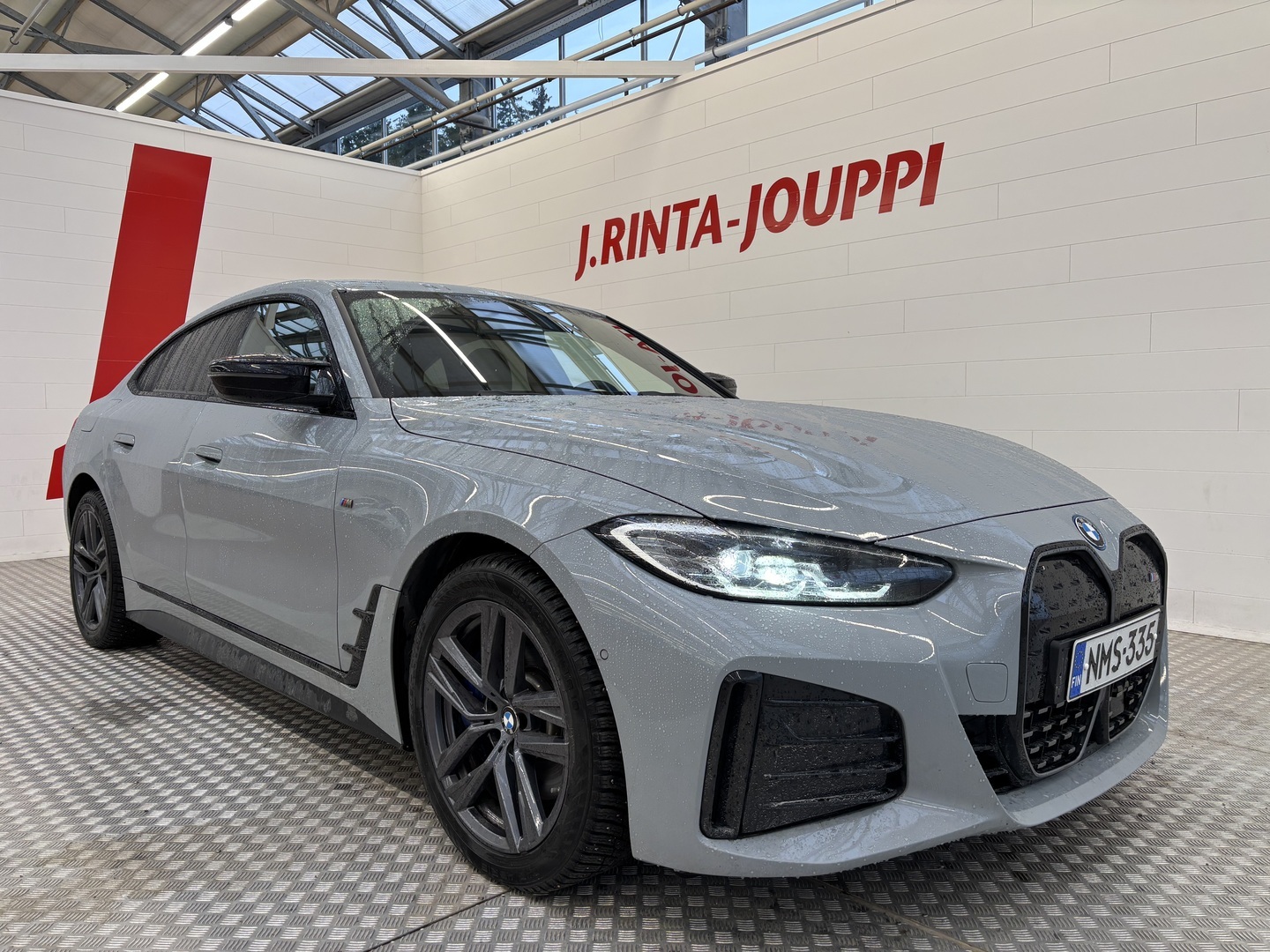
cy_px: 476
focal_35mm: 26
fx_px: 954
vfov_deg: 53.1
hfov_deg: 67.3
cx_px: 635
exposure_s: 1/100
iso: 64
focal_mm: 5.96
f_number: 1.6
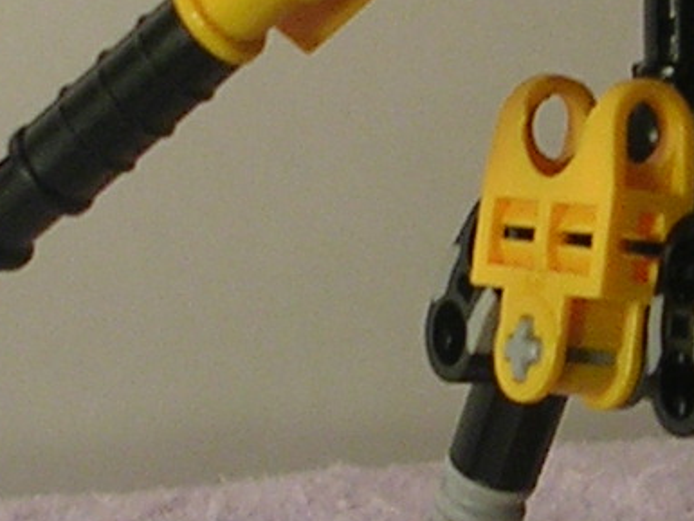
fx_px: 4051
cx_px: 665
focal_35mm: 202
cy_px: 112
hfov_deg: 9.7
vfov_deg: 7.3
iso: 50
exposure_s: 1/30
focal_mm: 5.8
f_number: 2.8
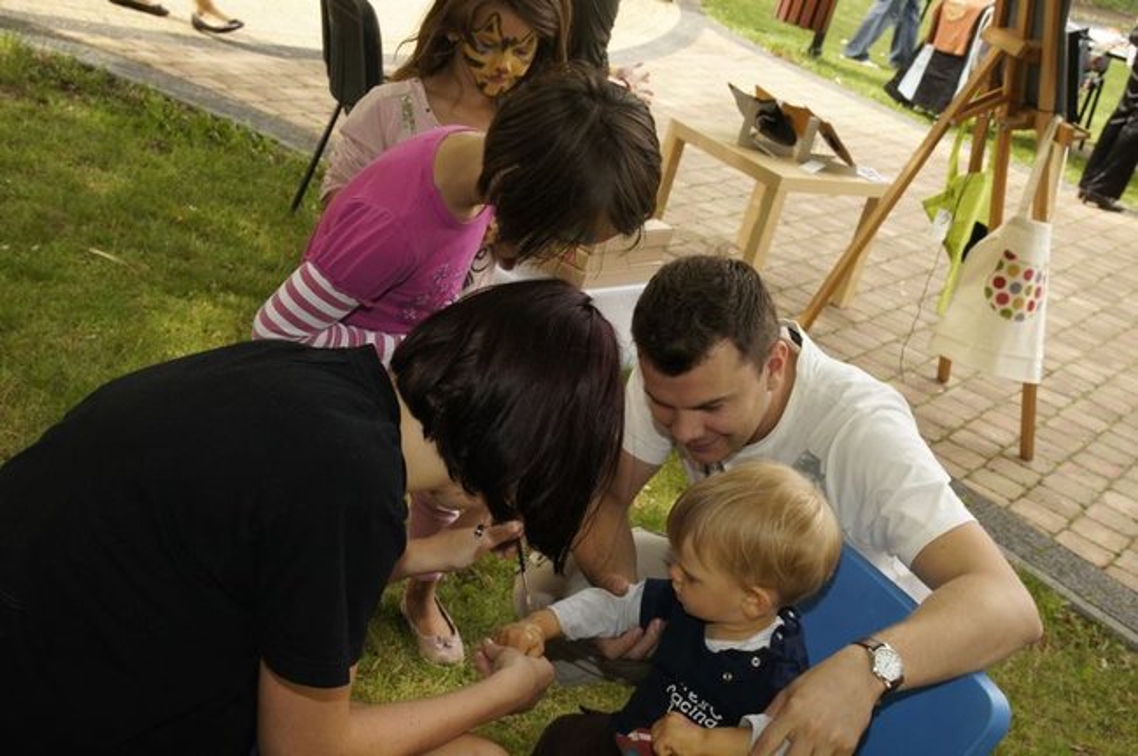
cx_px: 569
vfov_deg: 29.8
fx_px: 1421
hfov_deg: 43.6
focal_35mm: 45
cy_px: 378
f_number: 10
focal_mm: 30
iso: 800
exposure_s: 1/160
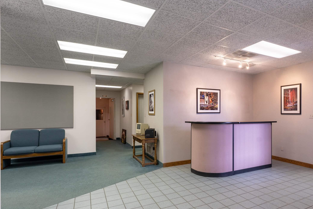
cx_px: 202
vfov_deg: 56.5
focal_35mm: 22
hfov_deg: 76.0
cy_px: 113
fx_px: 194
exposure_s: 1/2
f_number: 8
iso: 100
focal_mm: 15.2
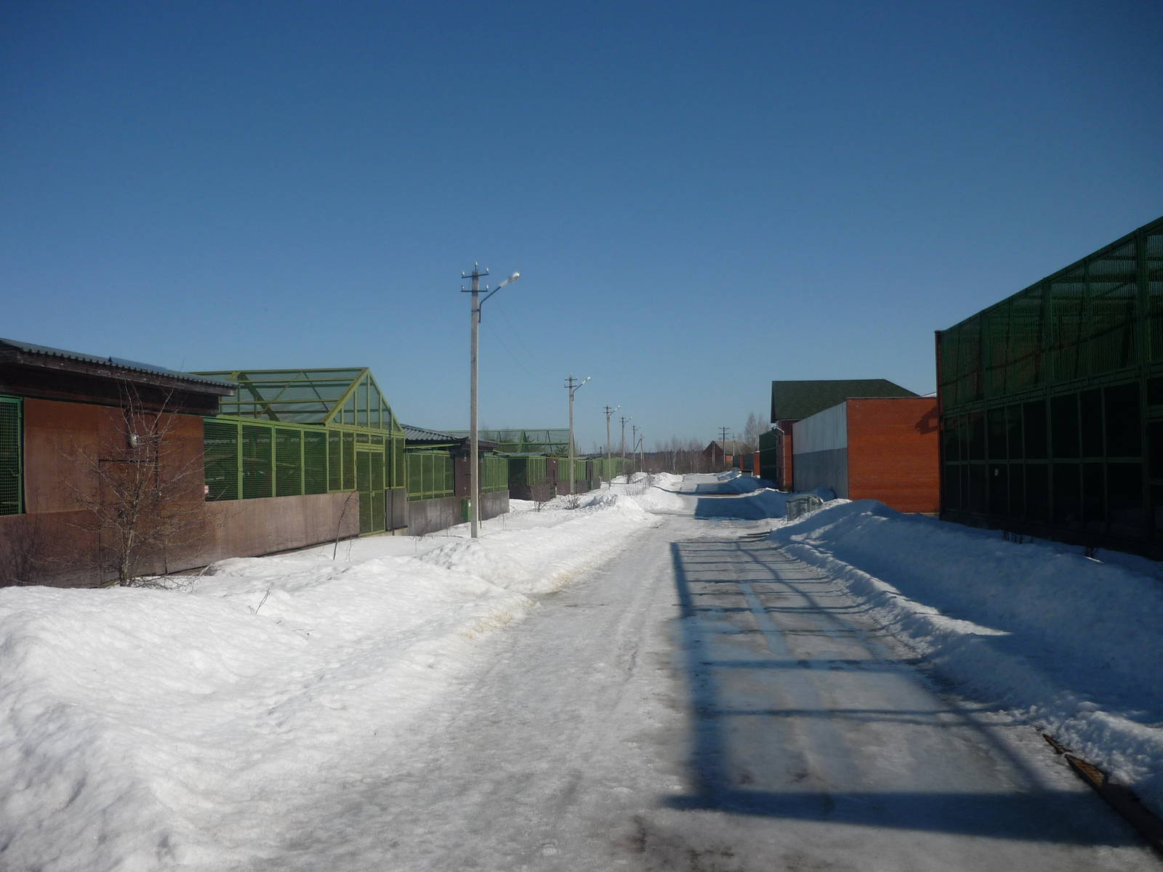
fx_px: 1109
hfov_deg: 55.4
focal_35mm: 33
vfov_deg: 42.9
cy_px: 436
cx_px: 582
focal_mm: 5.5
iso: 100
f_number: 8
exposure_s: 1/500
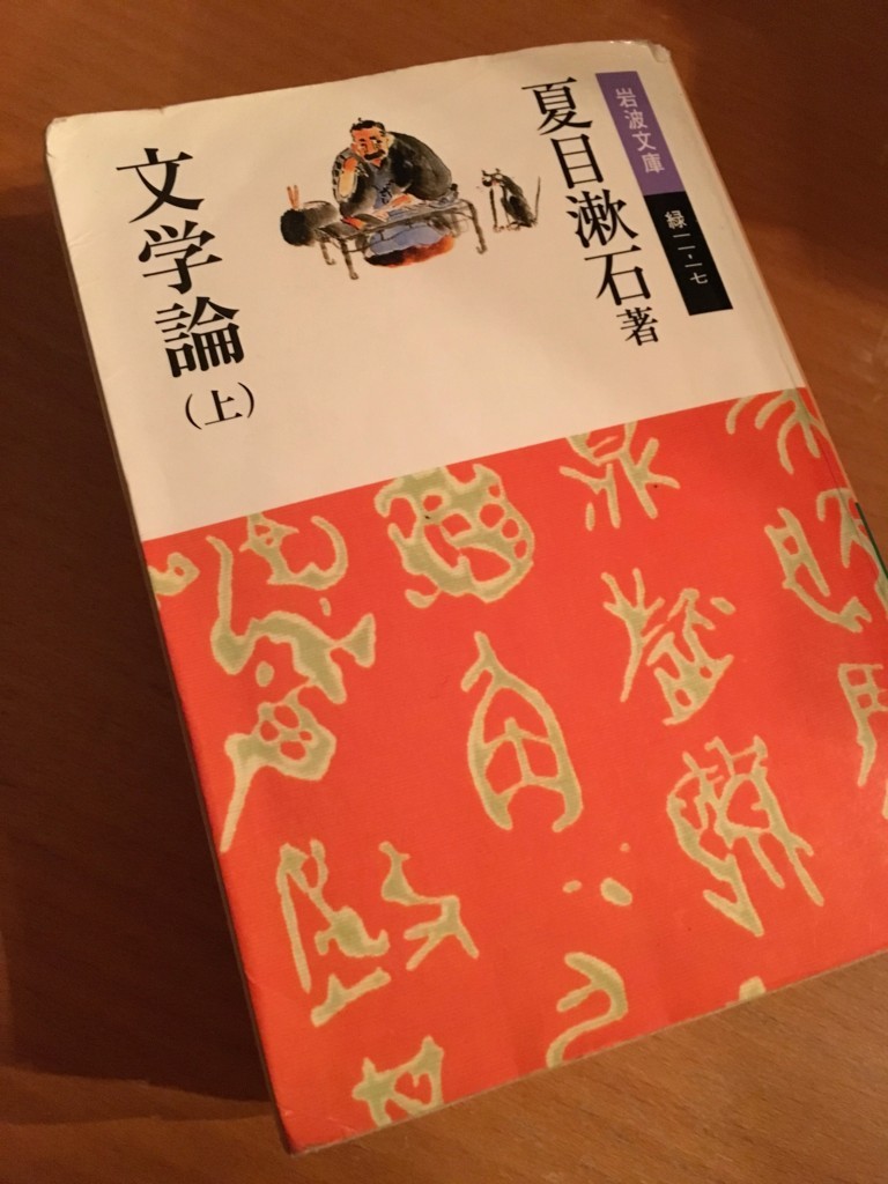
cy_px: 592
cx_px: 444
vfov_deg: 61.7
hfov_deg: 48.2
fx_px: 992
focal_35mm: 29
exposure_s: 1/15
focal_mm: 4.15
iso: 320
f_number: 2.2
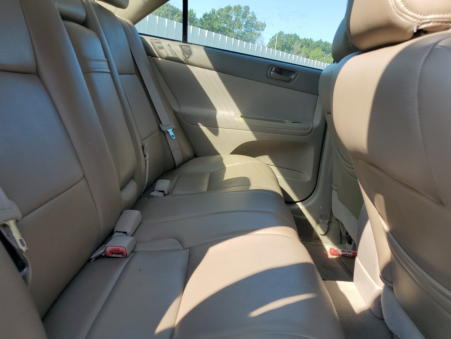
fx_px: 352
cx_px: 222
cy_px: 175
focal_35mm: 27
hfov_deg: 65.3
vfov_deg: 51.4
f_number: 1.5
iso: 50
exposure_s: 1/833
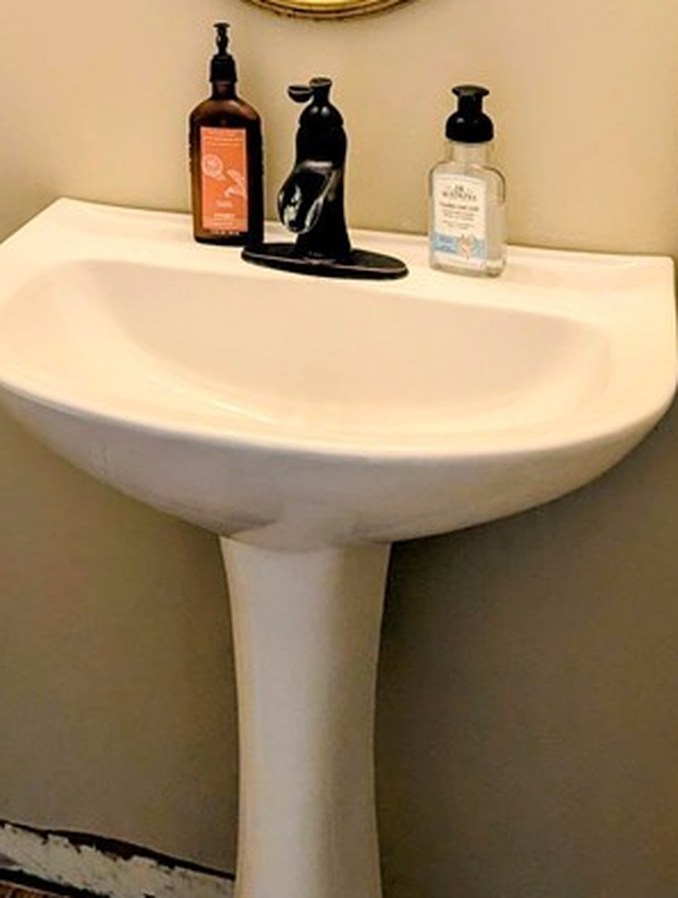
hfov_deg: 22.9
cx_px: 17
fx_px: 1613
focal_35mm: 62
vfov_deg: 28.7
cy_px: -44
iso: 40
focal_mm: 6.81
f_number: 1.85
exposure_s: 1/40
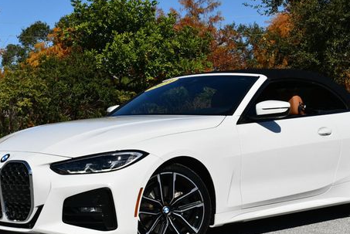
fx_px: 798
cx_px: 195
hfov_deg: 24.7
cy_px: 119
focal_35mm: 82
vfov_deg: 16.7
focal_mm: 29
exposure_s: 1/400
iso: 100
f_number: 10
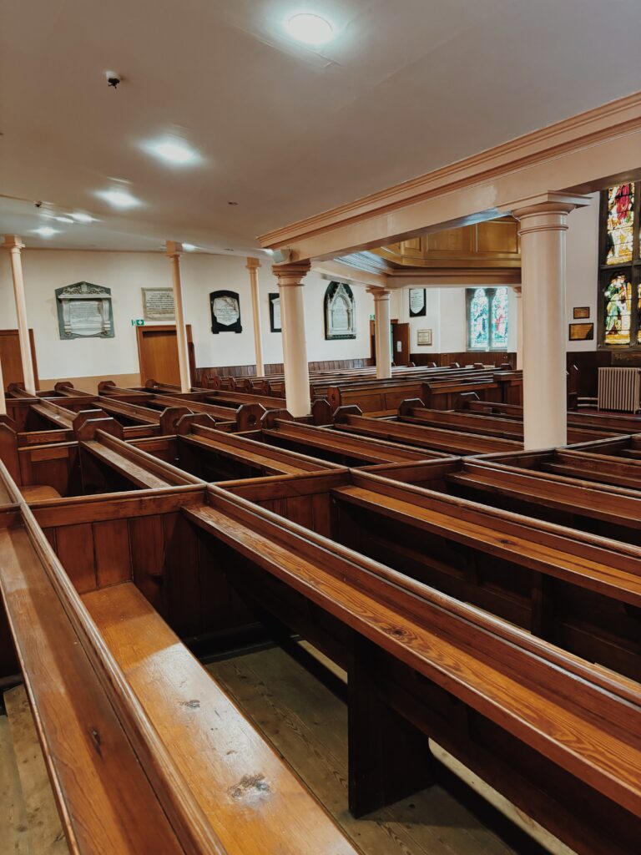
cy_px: 428
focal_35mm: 26
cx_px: 320
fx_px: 642
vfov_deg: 67.3
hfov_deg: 53.1
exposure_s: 1/33
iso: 500
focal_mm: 5.96
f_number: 1.6
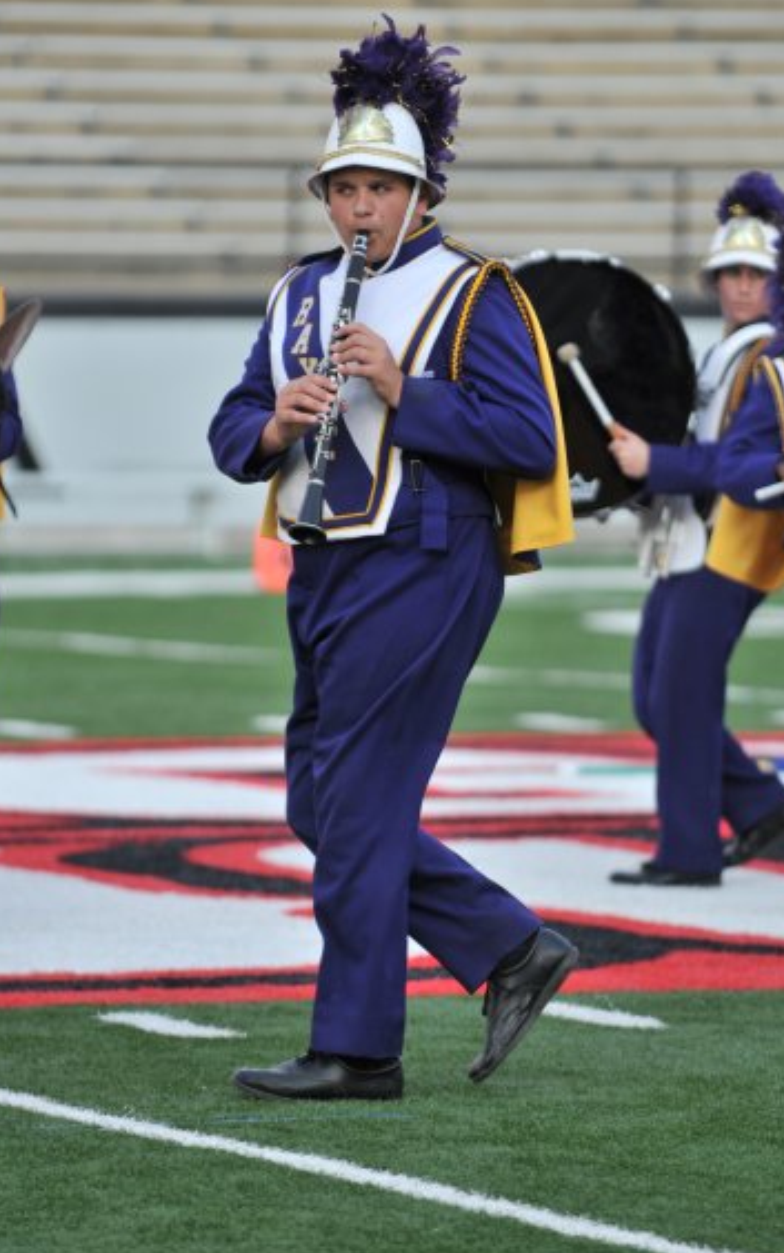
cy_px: 615
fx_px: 11099
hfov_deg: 4.0
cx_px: 383
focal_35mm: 325
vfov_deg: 6.5
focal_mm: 200
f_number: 2.8
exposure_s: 1/1000
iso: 200
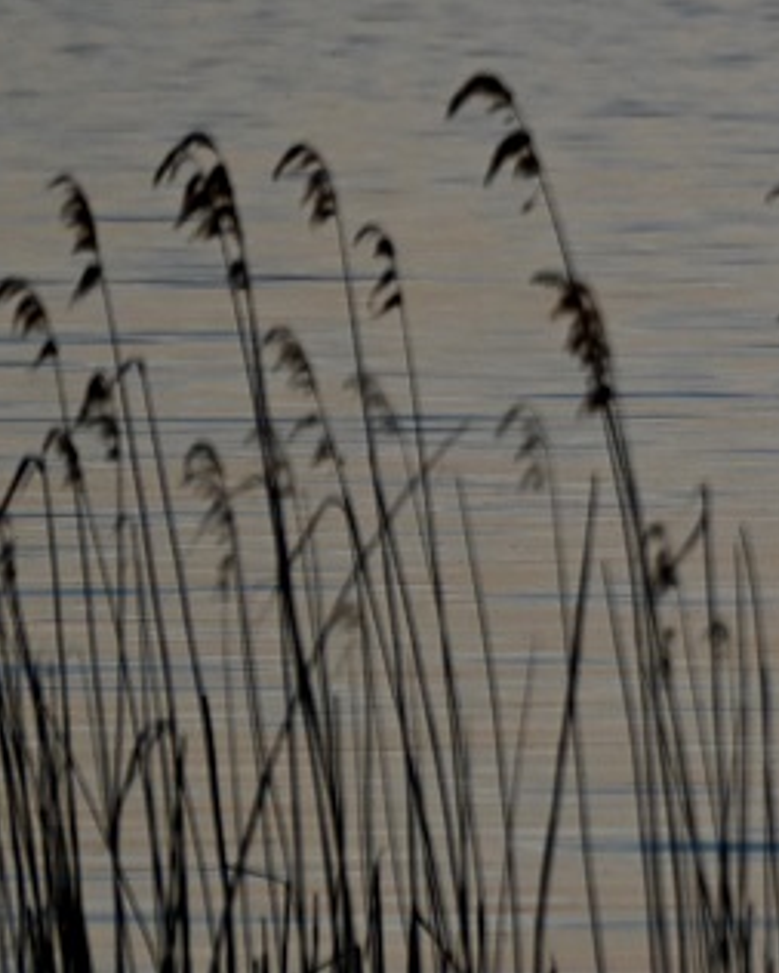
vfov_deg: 1.4
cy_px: 254
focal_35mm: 1338
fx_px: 38542
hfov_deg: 1.2
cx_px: 2152
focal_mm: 300
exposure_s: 1/1000
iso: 280
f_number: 5.6
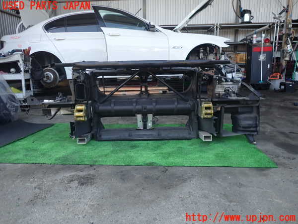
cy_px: 112
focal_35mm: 25
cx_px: 149
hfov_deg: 69.4
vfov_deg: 54.9
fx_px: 215
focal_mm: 4.5
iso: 100
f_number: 5.6
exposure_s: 1/30
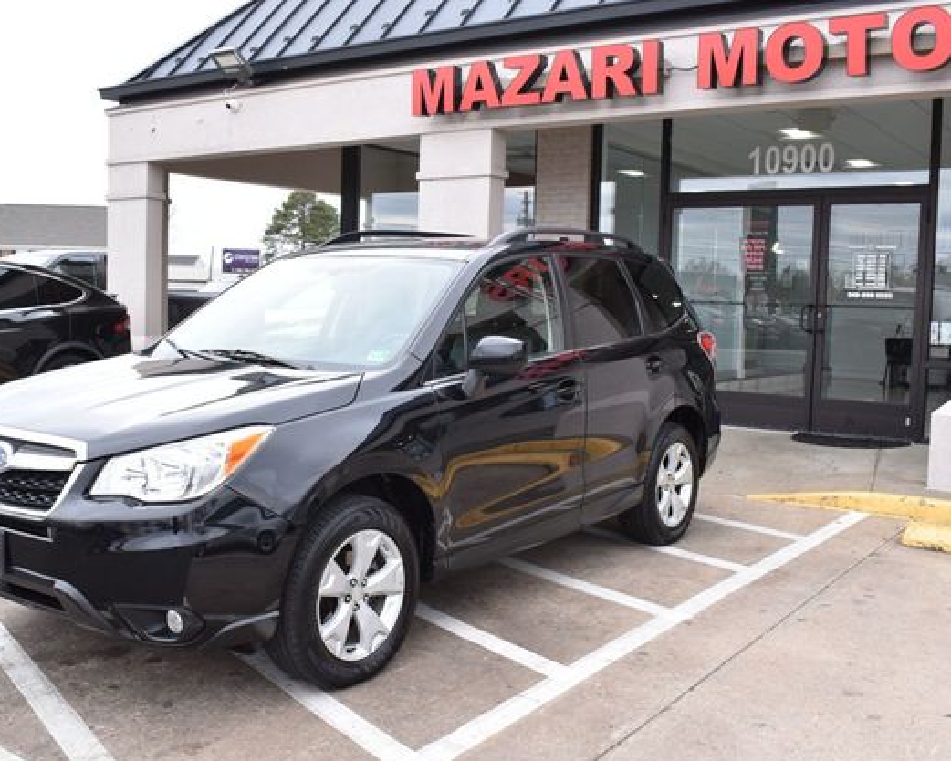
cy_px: 387
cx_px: 440
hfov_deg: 47.9
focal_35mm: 38
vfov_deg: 39.2
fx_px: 1070
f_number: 8
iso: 400
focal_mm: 22
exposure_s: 1/160
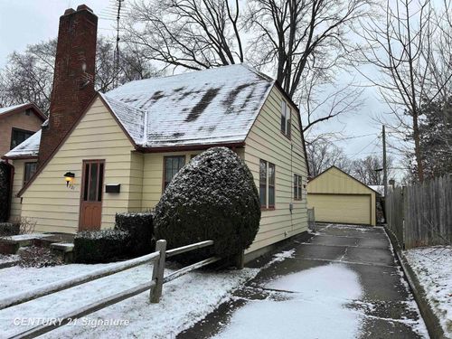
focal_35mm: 24
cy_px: 170
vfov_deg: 56.8
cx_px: 226
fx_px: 313
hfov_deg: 71.6
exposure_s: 1/1613
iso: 80
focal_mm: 6.86
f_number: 1.78
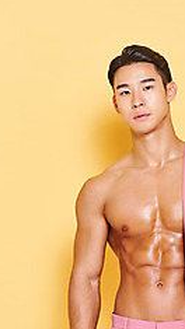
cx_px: 146
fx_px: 2488
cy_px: 206
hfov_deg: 4.3
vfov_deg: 7.6
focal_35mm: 285
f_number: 11
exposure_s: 1/125
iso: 100
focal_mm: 160
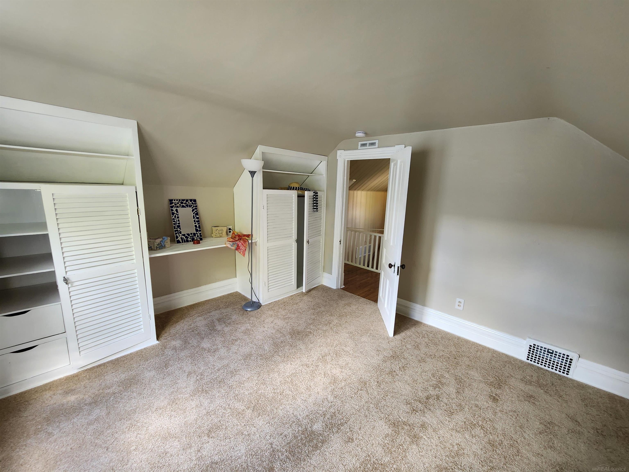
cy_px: 236
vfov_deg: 89.9
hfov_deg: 106.2
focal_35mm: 13
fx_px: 236
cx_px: 314
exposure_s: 1/60
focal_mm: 2.2
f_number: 2.2
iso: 200
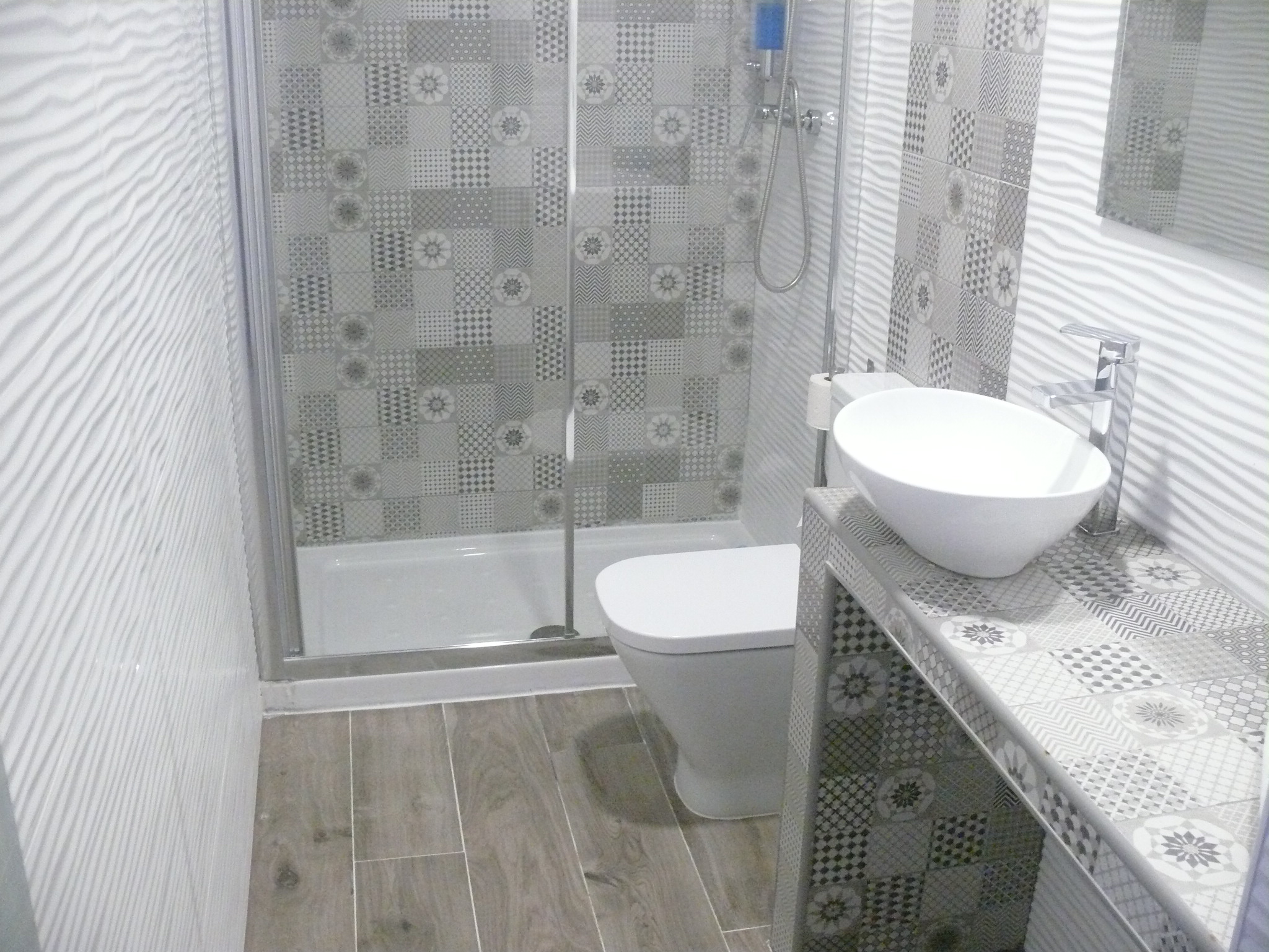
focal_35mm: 35
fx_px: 1283
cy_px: 476
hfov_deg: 52.6
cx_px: 634
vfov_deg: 40.7
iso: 800
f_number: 2.8
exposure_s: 1/30
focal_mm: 7.4
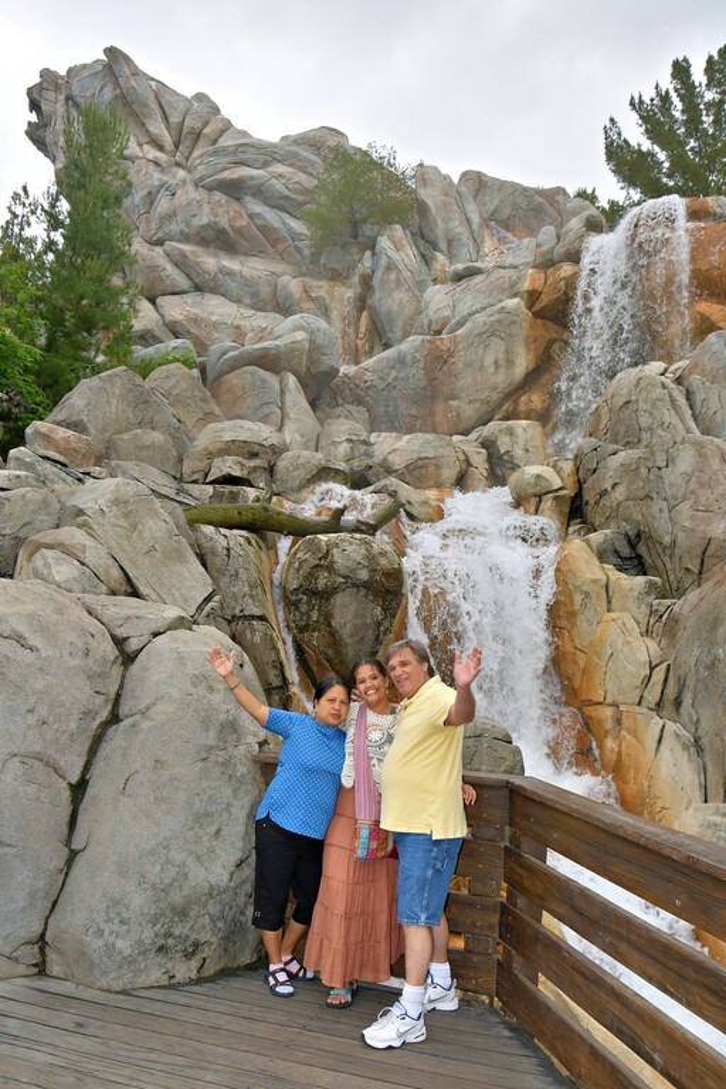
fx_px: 817
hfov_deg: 47.9
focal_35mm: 27
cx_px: 363
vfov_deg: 67.4
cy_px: 544
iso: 200
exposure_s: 1/250
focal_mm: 18
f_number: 9
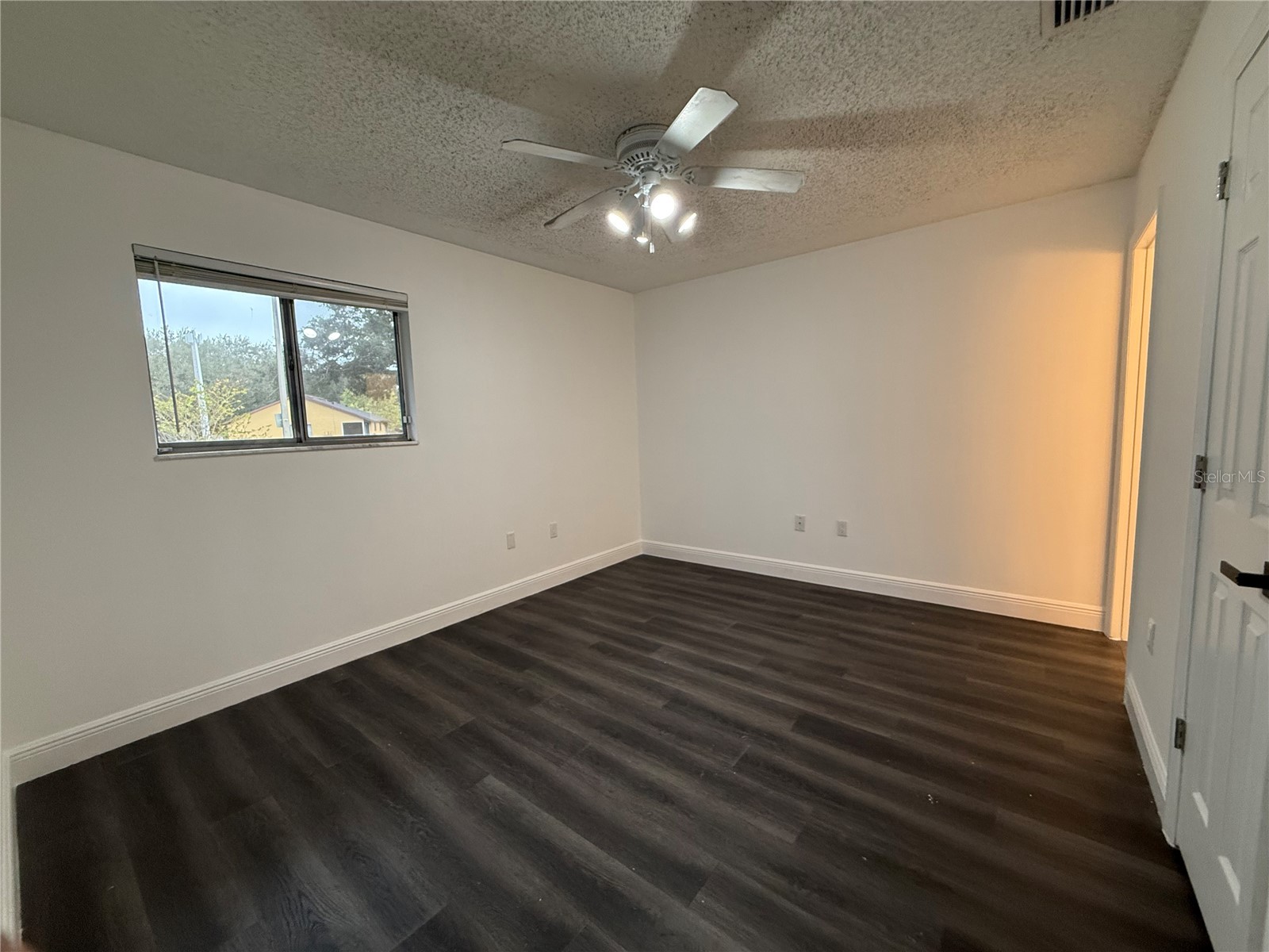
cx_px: 634
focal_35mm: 14
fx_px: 513
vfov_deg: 85.7
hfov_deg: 102.1
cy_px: 476
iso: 400
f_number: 2.2
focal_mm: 2.22
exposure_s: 1/120
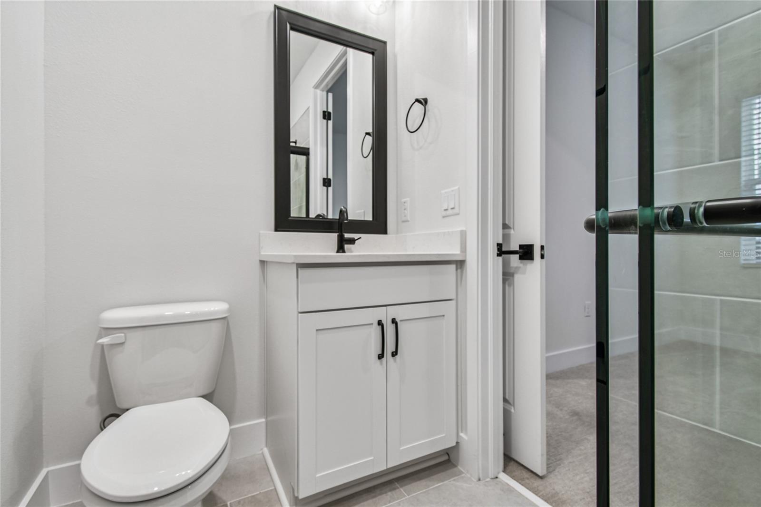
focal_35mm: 15
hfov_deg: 100.4
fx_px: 317
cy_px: 254
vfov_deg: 77.3
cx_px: 380
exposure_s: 1/10
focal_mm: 10
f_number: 7.1
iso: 100
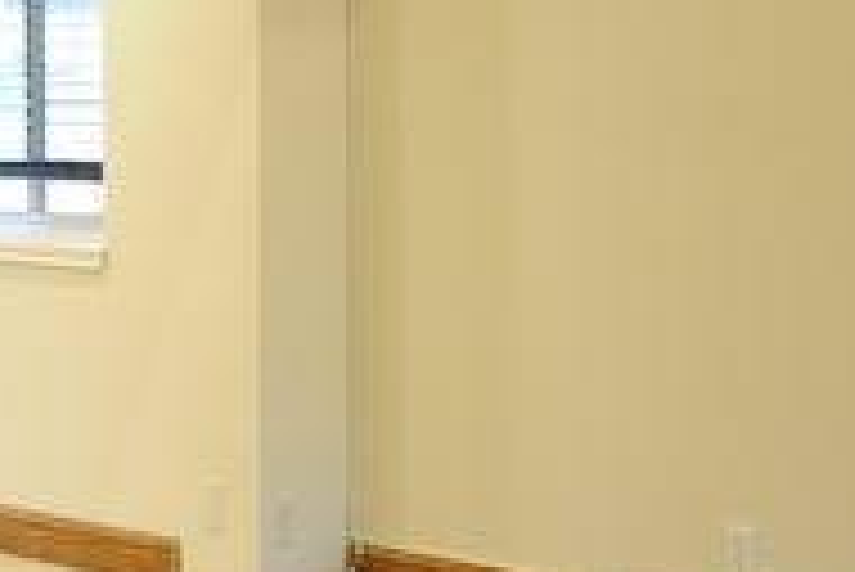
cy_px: 153
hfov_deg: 17.4
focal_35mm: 111
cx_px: -234
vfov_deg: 12.3
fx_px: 2638
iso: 400
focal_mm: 22
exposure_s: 1/8
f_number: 8
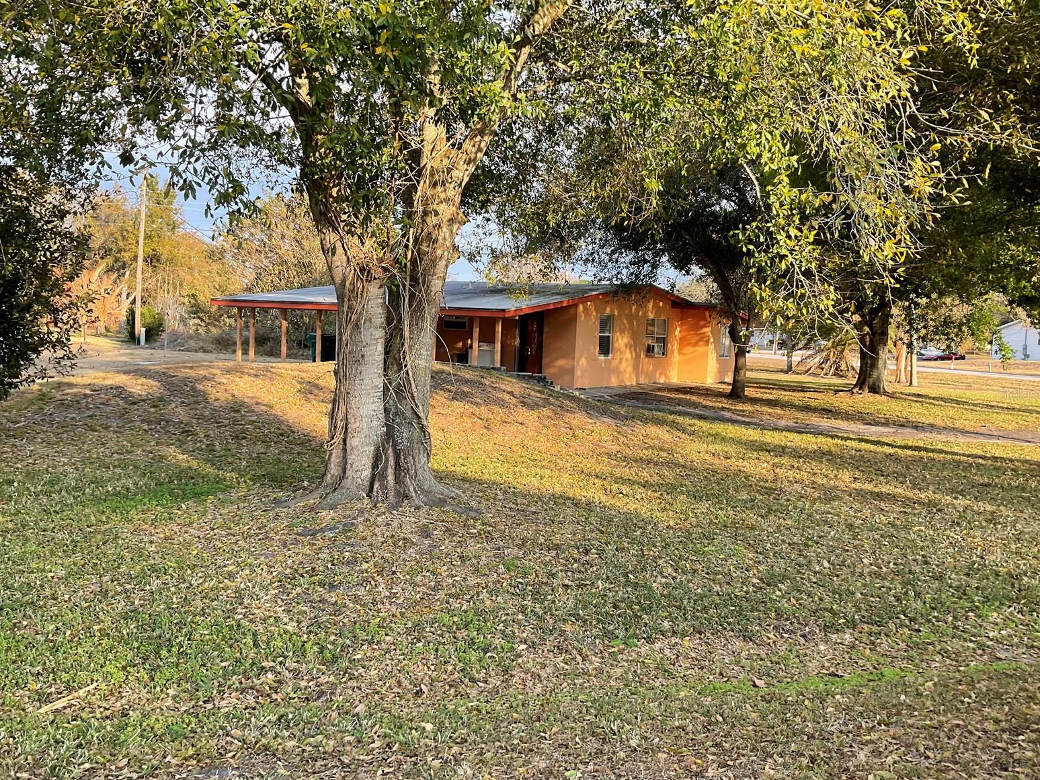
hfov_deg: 60.0
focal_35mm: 30
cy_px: 394
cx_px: 524
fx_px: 901
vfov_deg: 46.8
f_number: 1.8
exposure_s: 1/255
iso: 16
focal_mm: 3
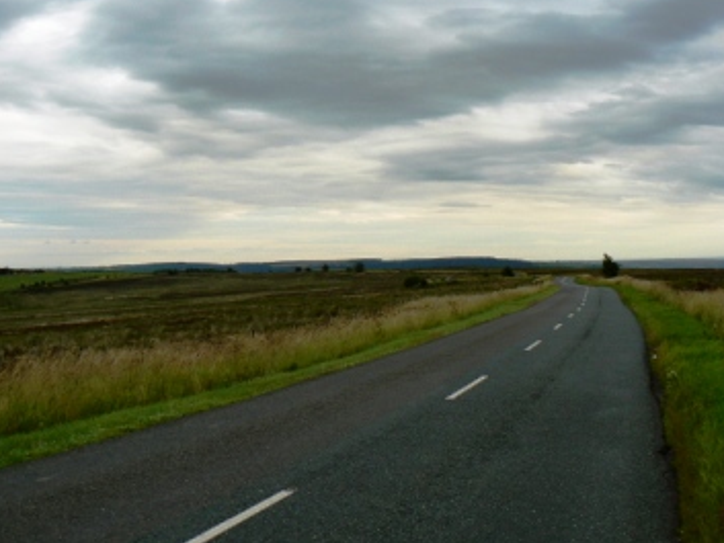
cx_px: 423
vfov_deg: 32.9
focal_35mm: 44
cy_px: 268
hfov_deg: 42.8
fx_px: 921
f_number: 4.5
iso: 80
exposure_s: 1/100
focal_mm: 6
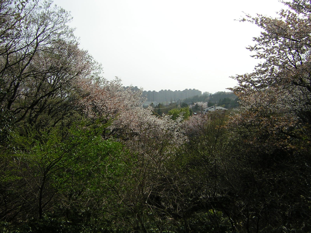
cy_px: 116
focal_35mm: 36
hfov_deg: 51.4
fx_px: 323
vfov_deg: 39.7
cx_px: 156
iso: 50
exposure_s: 1/454
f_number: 5.2
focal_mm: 4.7
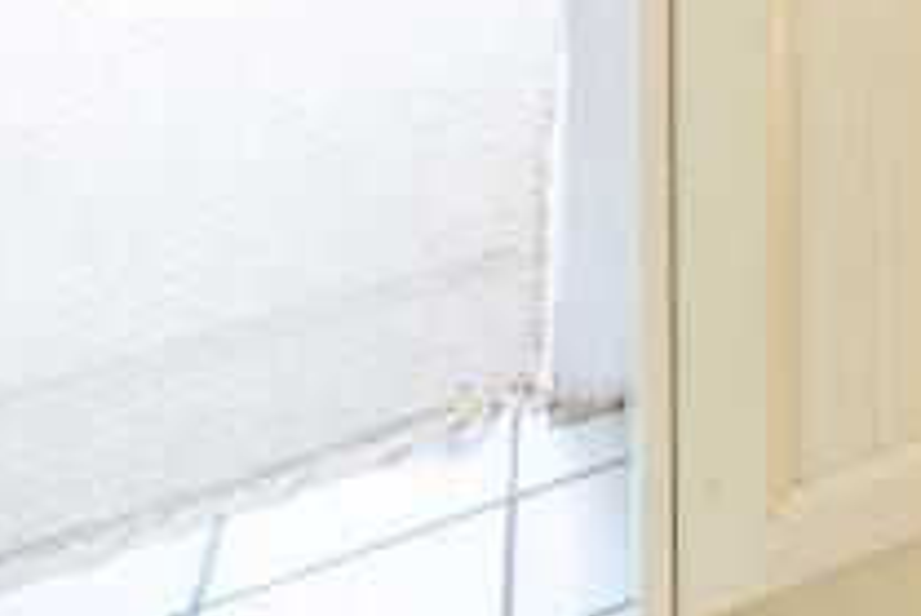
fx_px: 1766
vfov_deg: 13.8
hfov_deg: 17.4
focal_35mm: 69
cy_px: -880
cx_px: 1970
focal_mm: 14
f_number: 9
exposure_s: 1/8
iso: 320
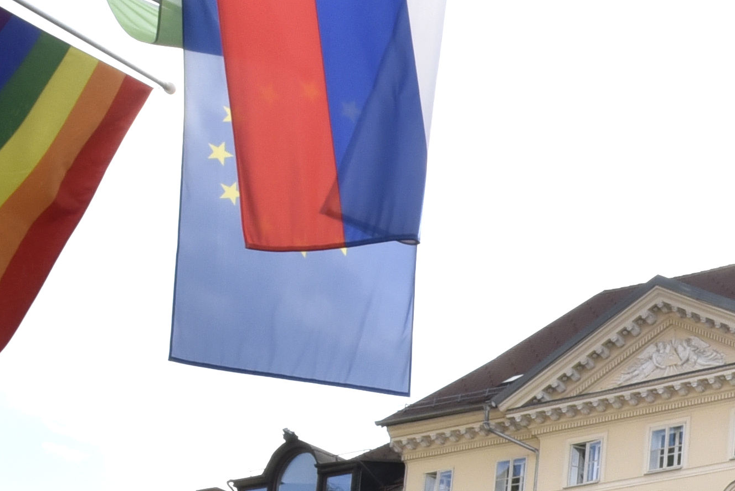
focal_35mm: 68
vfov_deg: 17.5
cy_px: 782
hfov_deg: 23.3
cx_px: 1125
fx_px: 1389
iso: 800
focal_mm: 15
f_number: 18
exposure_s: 1/160
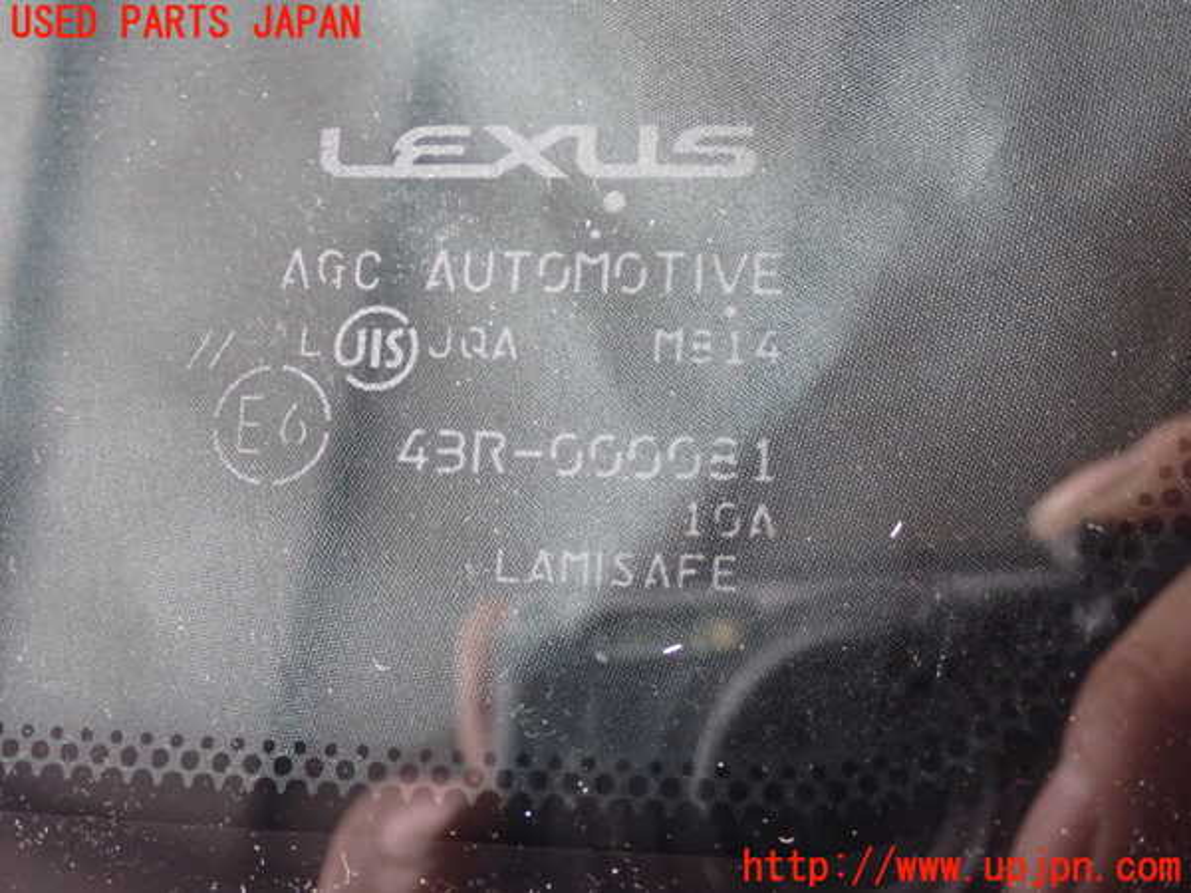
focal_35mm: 54
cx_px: 596
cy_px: 446
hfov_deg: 35.5
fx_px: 1858
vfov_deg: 27.0
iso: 800
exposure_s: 1/50
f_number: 3.3
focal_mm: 9.65
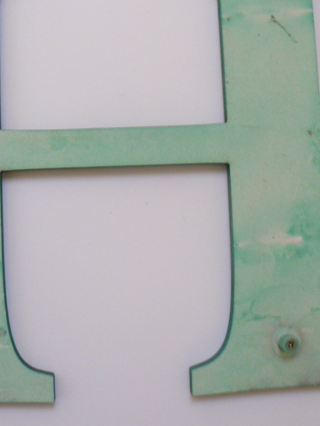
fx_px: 739
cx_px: 124
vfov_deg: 31.8
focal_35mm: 60
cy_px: 133
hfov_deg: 24.4
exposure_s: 1/20
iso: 200
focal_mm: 6
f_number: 2.8
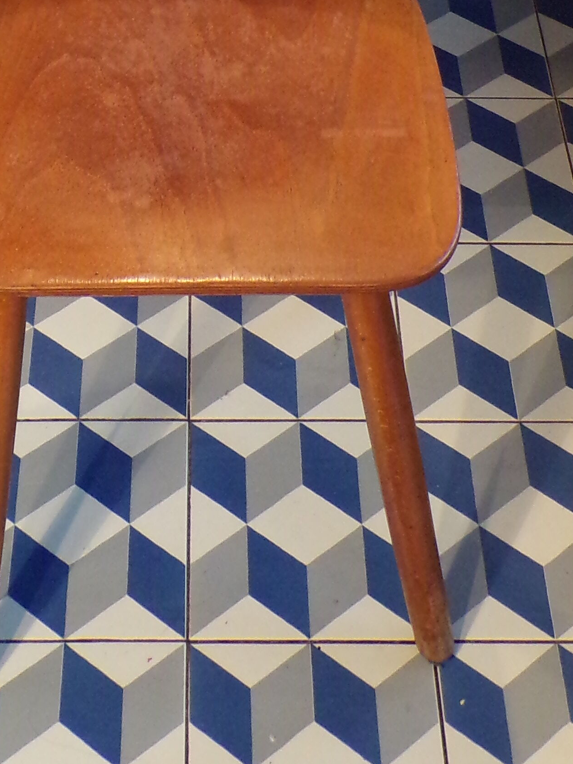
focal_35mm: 77
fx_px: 1699
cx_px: 185
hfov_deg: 19.1
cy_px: -233
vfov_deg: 22.6
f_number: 3.1
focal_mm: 5
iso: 334
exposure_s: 1/17
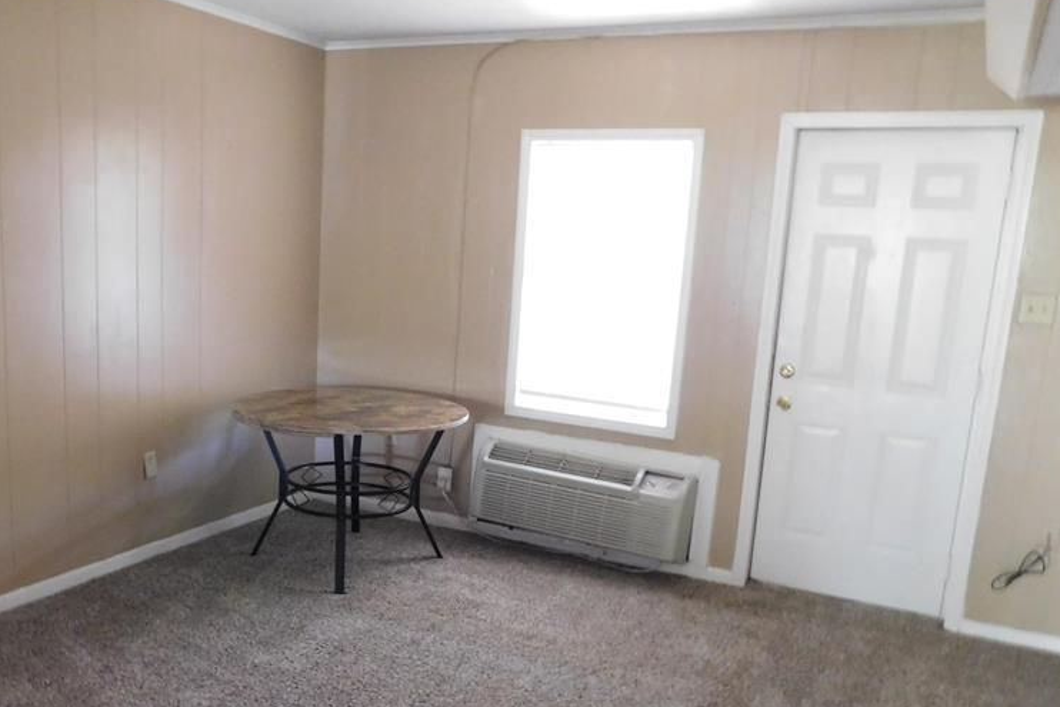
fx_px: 972
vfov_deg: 39.7
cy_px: 437
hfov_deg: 56.6
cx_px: 409
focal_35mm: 33
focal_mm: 4
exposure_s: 1/8
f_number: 3
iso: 640
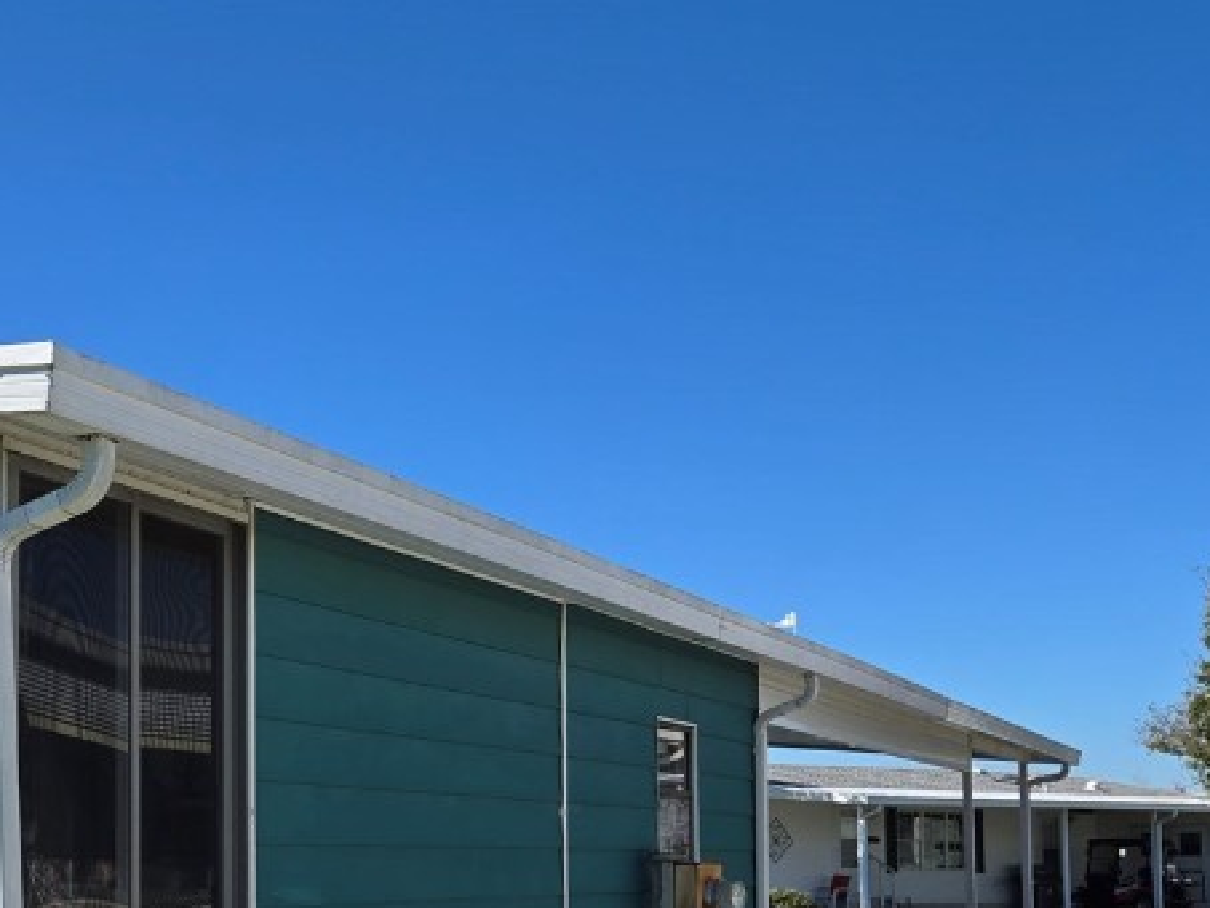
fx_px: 1818
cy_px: 785
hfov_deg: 34.4
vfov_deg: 27.2
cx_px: 85
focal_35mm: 52
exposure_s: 1/2271
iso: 25
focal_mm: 5.4
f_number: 1.8
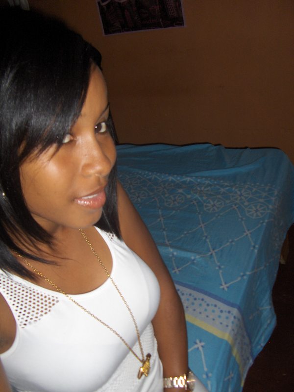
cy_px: 196
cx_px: 147
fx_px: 396
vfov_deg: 52.6
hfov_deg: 40.7
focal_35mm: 35
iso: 100
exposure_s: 1/60
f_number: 2.6
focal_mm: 5.8
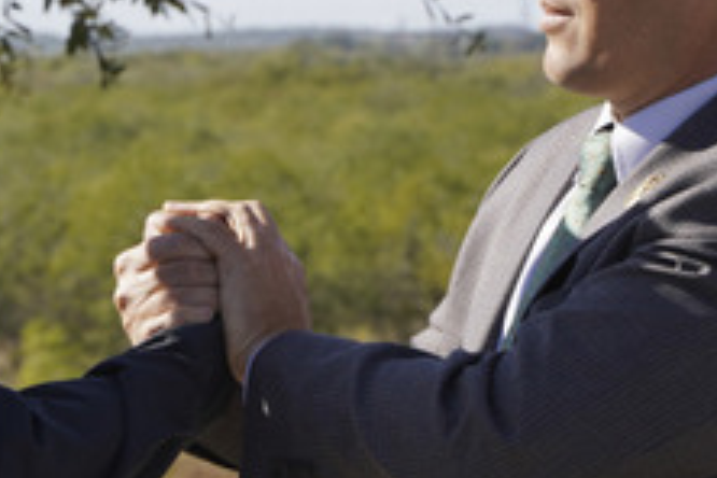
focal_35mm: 264
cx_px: 358
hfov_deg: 7.8
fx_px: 5258
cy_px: 187
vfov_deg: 5.2
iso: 160
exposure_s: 1/250
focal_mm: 75
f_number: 9
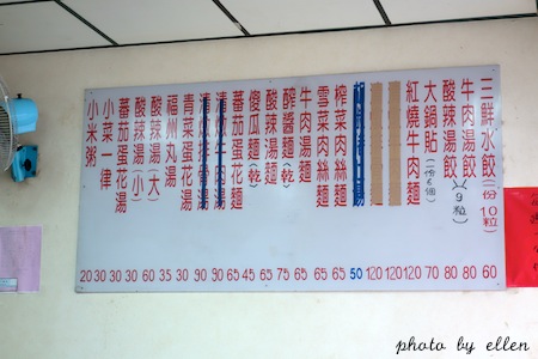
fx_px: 1106
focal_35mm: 74
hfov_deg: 27.3
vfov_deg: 18.4
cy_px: 180
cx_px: 269
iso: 800
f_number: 4
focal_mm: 27.54
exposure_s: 1/80
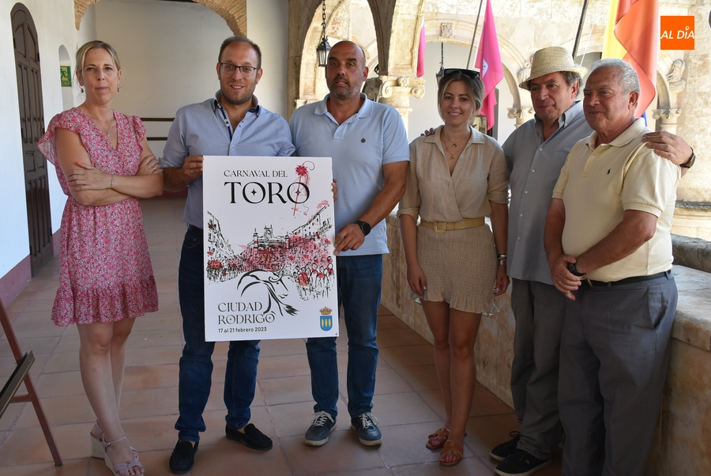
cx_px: 356
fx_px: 682
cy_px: 238
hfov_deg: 55.1
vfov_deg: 38.4
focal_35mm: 34
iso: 400
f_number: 6.3
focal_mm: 23
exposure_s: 1/125
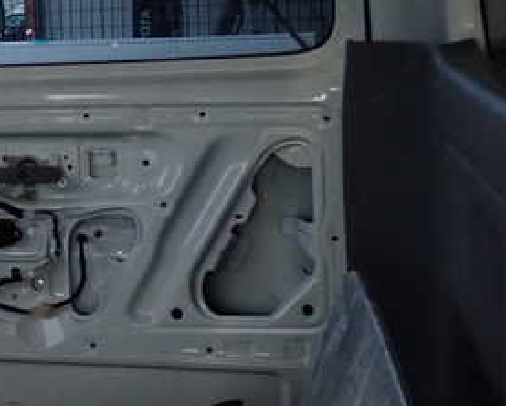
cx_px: -2
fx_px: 1139
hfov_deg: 23.9
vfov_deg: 20.0
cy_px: 75
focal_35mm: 76
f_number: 2.5
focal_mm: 6.37
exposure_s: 1/15
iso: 800
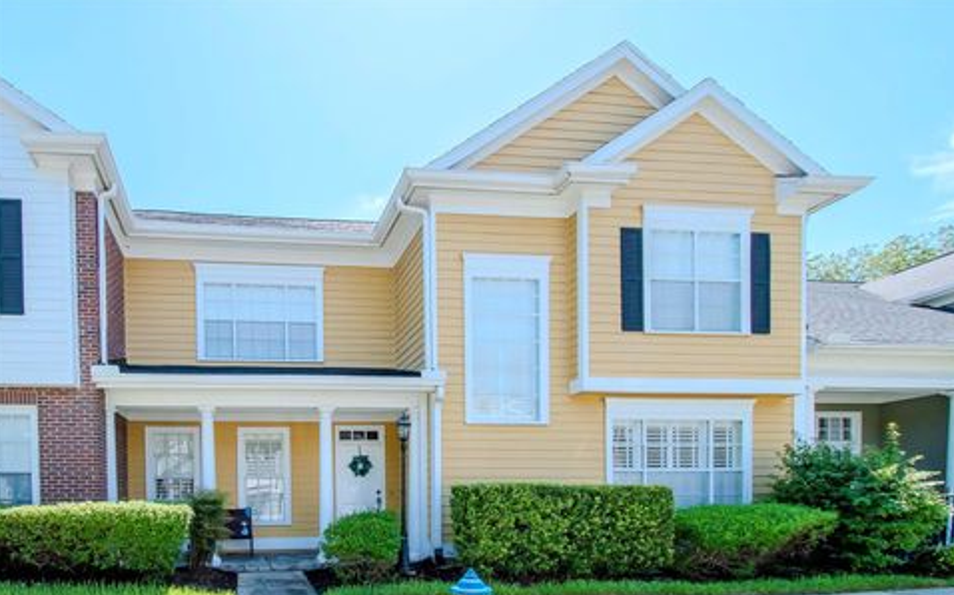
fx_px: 416
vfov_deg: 71.0
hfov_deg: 97.8
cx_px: 487
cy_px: 326
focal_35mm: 16
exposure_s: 1/1600
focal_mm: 10
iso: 640
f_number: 7.1
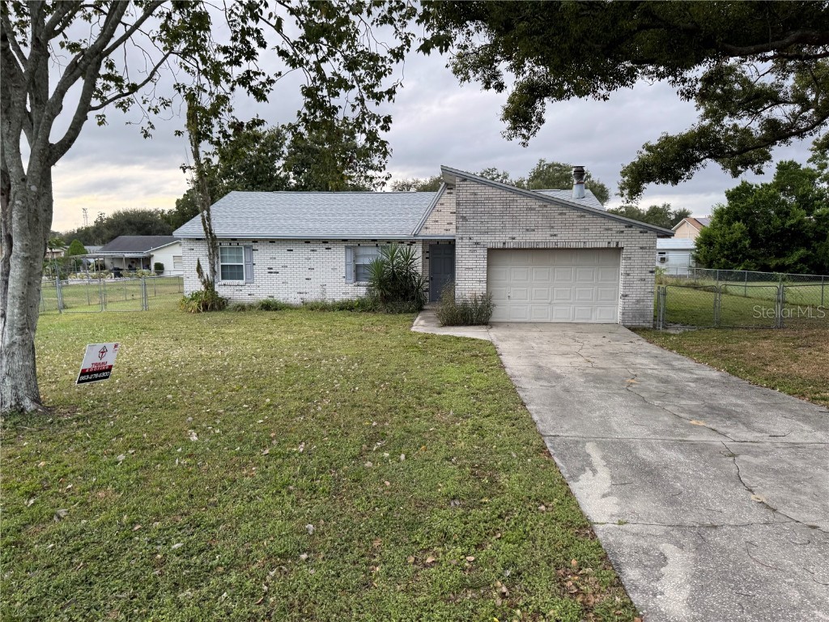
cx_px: 414
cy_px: 311
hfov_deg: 71.6
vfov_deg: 56.8
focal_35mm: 24
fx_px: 575
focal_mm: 6.76
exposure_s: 1/182
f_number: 1.78
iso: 64
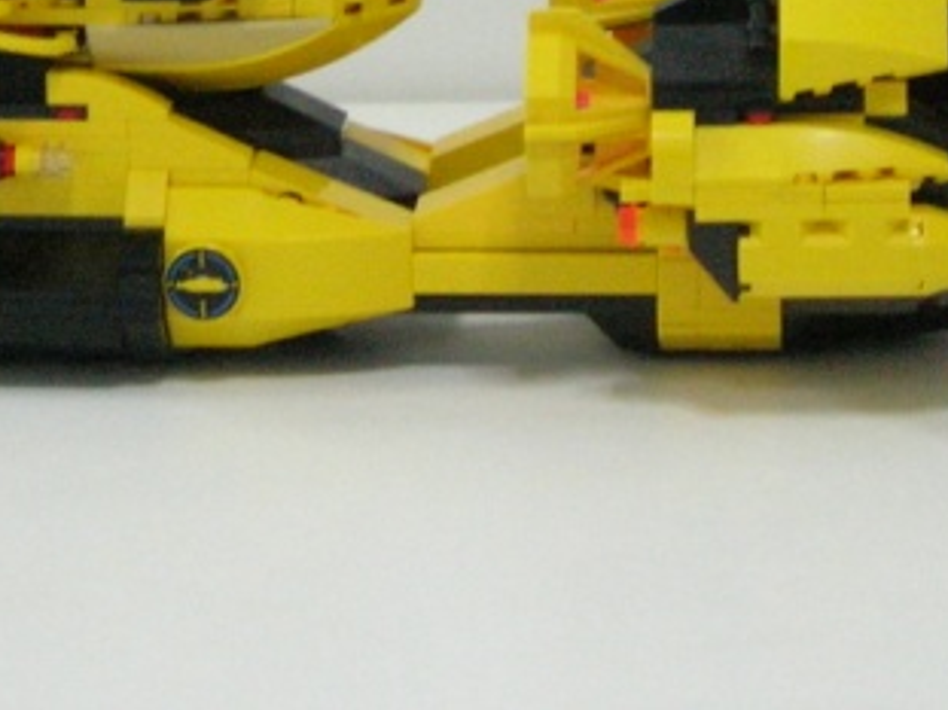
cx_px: 405
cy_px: -360
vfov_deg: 8.6
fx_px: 4599
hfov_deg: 11.8
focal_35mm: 168
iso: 400
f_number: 3.2
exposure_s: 1/35.6
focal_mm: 10.6
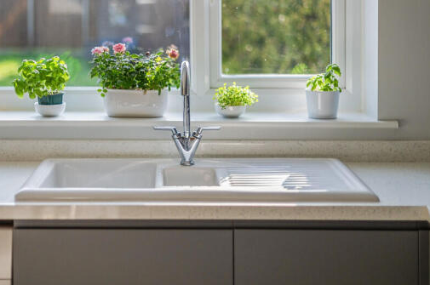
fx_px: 775
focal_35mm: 65
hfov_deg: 30.9
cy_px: 104
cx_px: 176
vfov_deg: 20.8
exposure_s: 1/3200
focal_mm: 50
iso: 200
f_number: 1.4
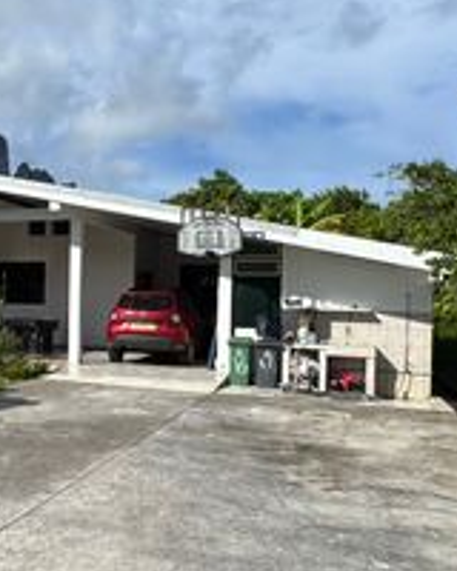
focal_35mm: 41
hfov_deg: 34.7
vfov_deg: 44.8
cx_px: 57
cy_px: 303
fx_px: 693
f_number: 2.2
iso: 40
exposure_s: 1/2674
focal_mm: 2.22
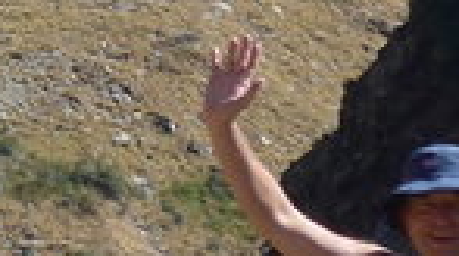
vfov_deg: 1.4
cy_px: -100
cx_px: -571
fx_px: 10592
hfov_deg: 2.5
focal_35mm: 872
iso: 80
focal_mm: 21.6
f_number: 4.9
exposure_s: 1/400
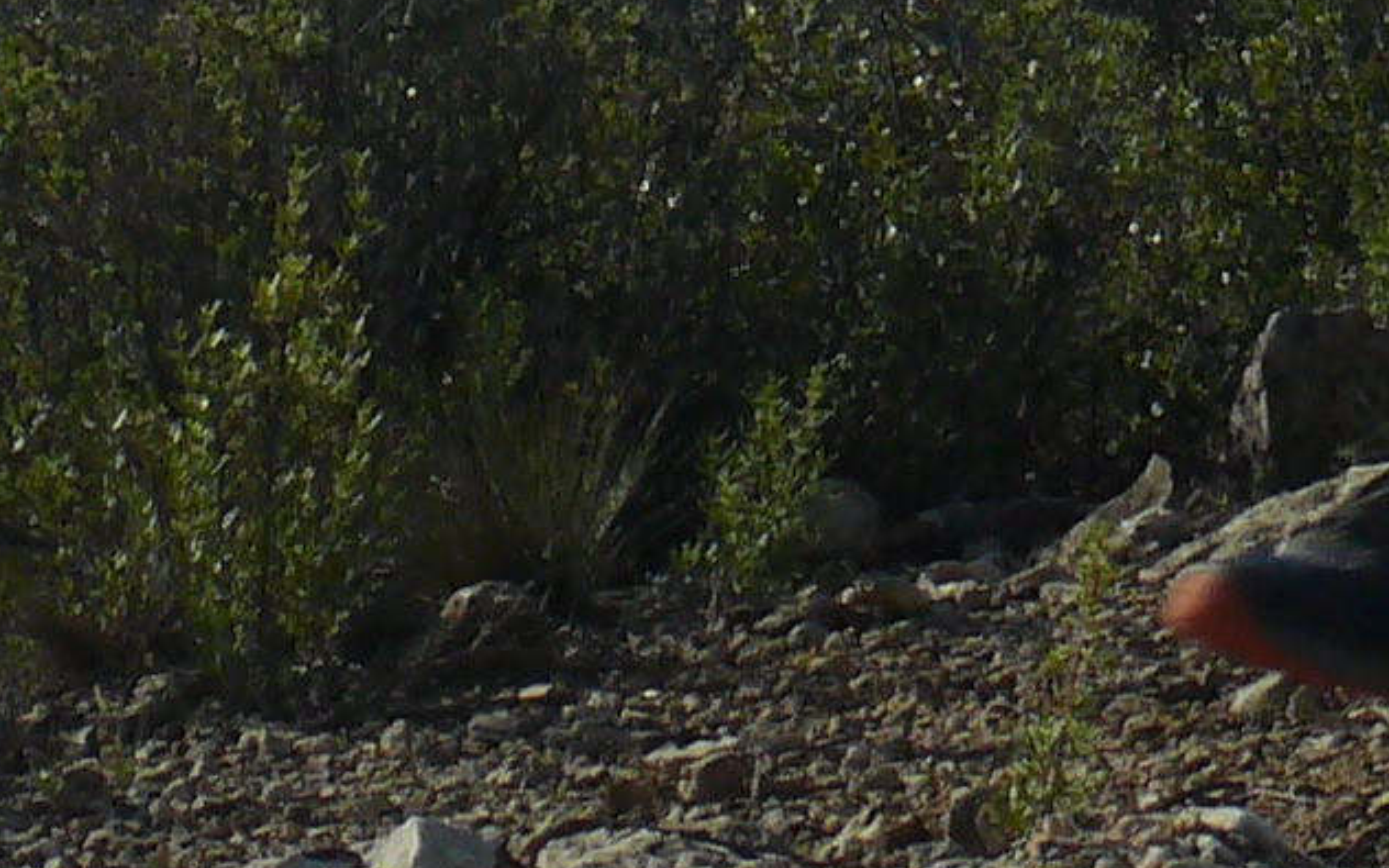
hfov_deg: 9.8
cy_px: -1213
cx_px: 1143
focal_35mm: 214
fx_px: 8101
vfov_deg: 5.9
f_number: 5.6
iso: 100
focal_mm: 7.4
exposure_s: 1/320
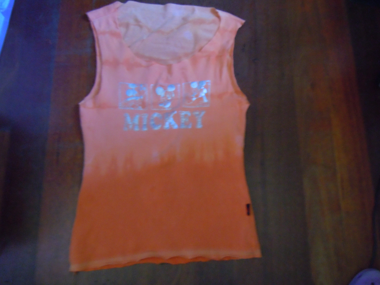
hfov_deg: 60.0
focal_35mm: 30
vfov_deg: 46.8
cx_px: 190
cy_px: 142
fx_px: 329
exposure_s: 1/15
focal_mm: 5.4
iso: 800
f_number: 3.5
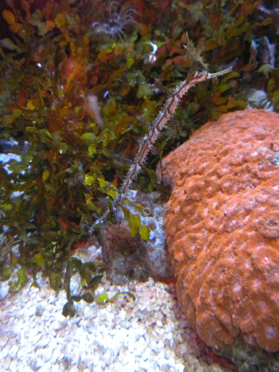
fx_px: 398
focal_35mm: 37
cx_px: 140
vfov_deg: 50.1
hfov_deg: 38.7
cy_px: 186
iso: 800
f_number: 3.5
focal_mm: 6.6
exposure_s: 1/30
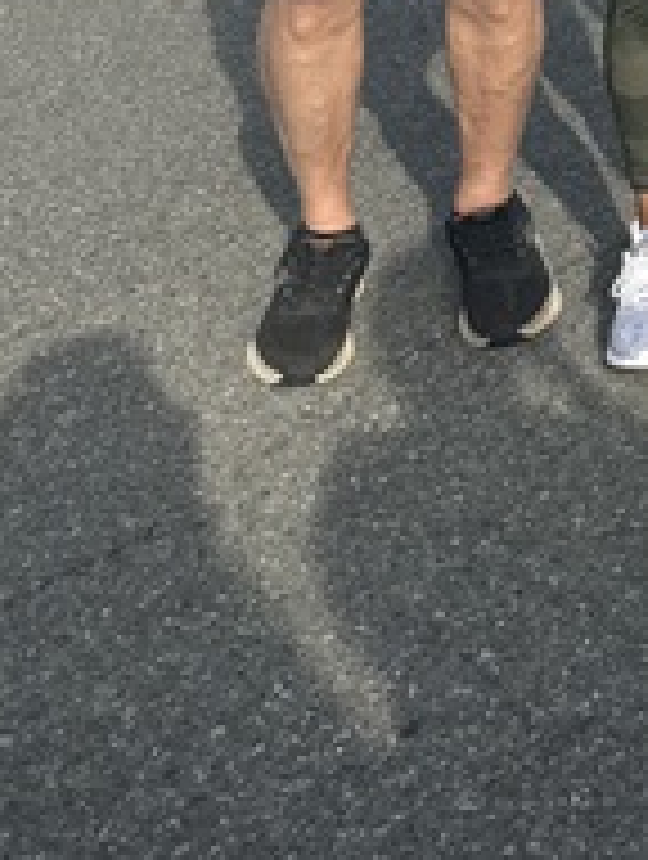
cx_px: 853
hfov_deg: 19.6
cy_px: -342
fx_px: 1716
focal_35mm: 69
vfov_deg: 23.7
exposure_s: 1/3413
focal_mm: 6.76
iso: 80
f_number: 1.78
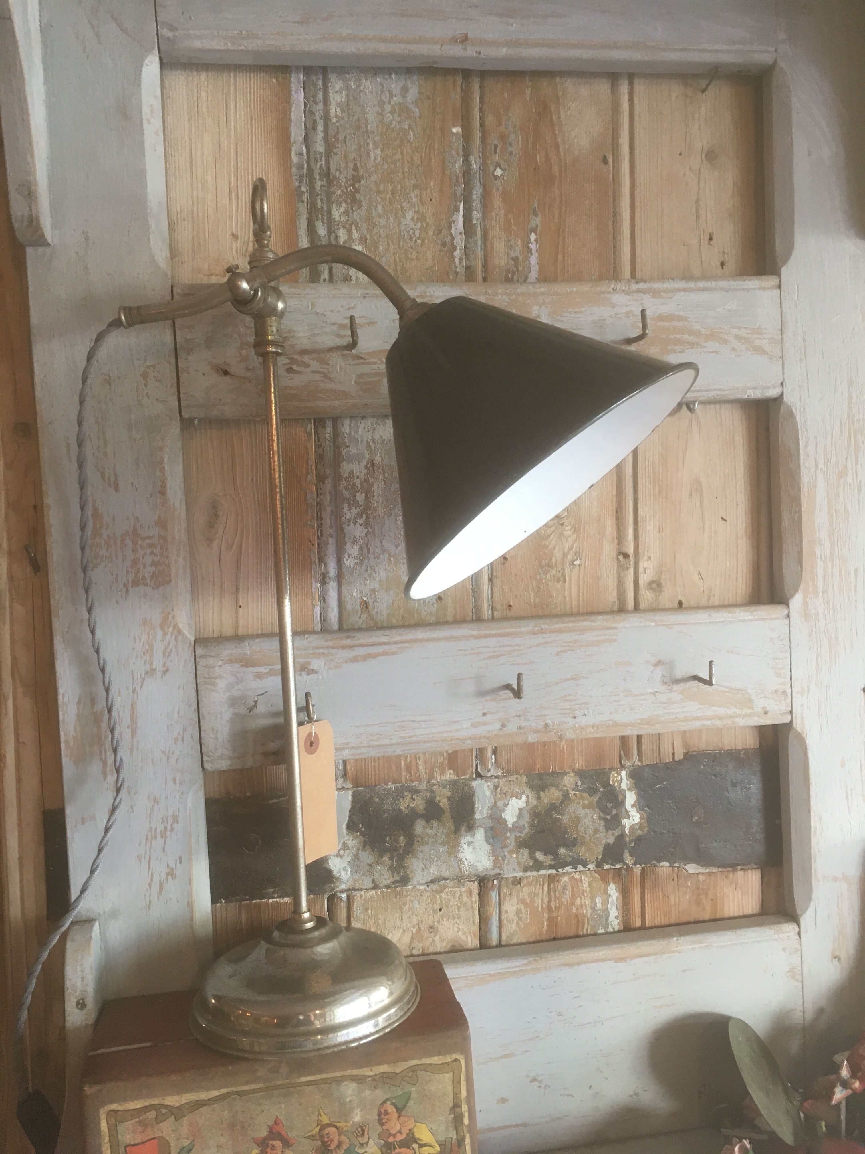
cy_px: 577
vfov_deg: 61.7
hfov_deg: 48.2
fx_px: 966
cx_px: 432
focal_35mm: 29
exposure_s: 1/33
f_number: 2.2
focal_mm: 4.15
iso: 100
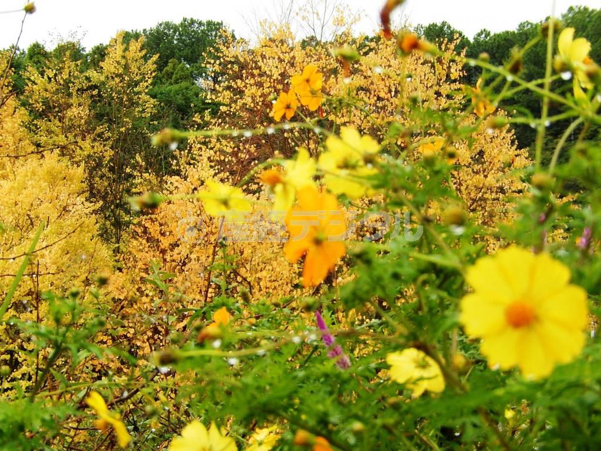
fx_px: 2326
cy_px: 226
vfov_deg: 11.1
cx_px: 300
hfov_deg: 14.7
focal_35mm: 134
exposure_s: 1/80
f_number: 5.6
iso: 400
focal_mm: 24.1
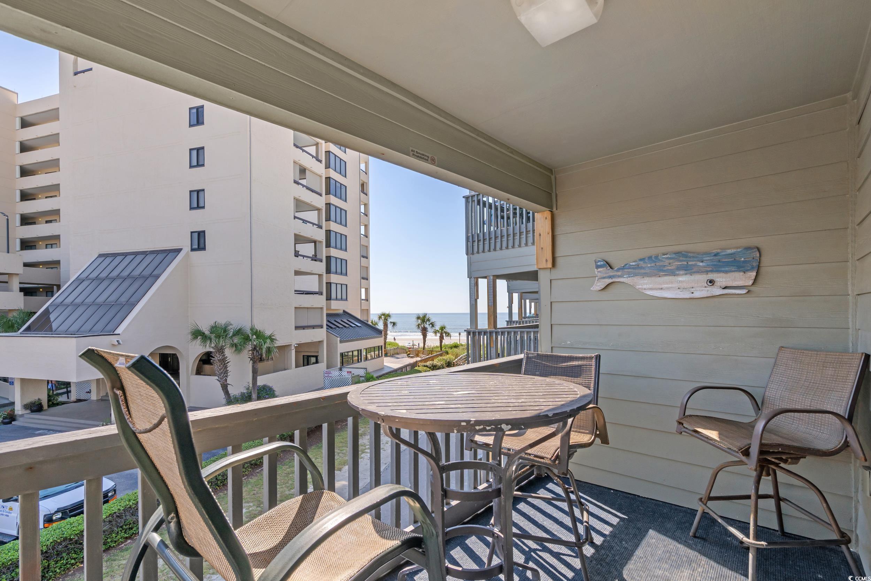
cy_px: 290
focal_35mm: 16
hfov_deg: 96.7
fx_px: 387
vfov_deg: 73.8
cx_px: 436
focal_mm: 16
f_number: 8
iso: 200
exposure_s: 1/60
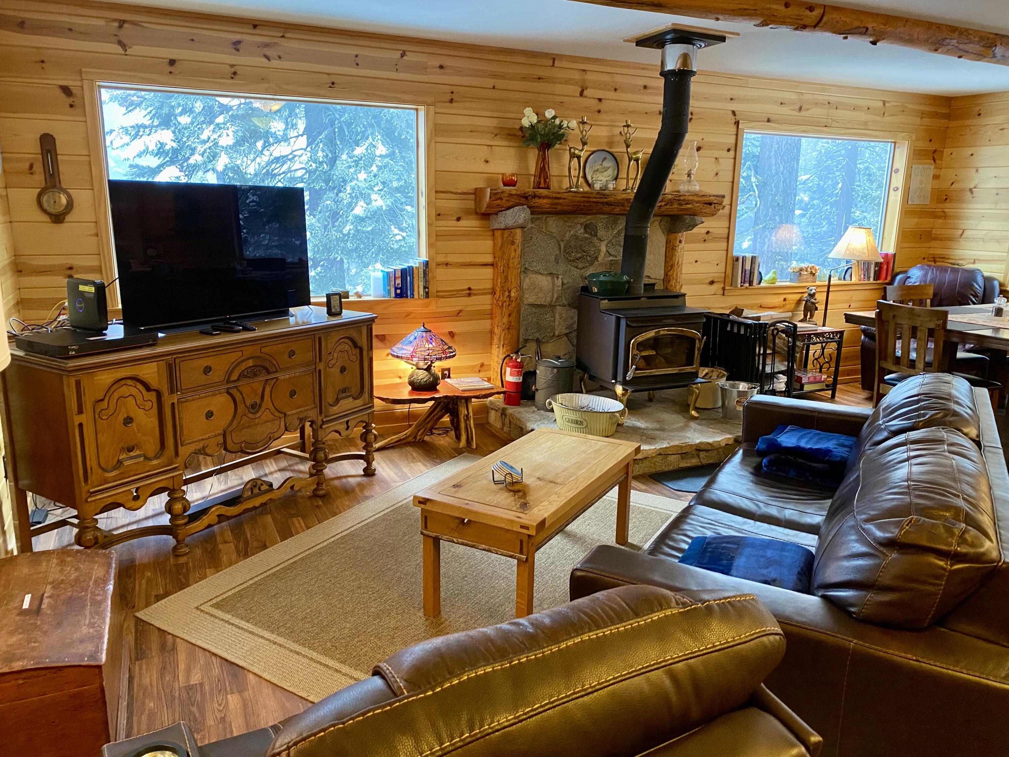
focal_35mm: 26
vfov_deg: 53.1
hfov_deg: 67.3
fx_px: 758
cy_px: 378
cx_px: 504
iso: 400
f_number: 1.8
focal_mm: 4.25
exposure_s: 1/60
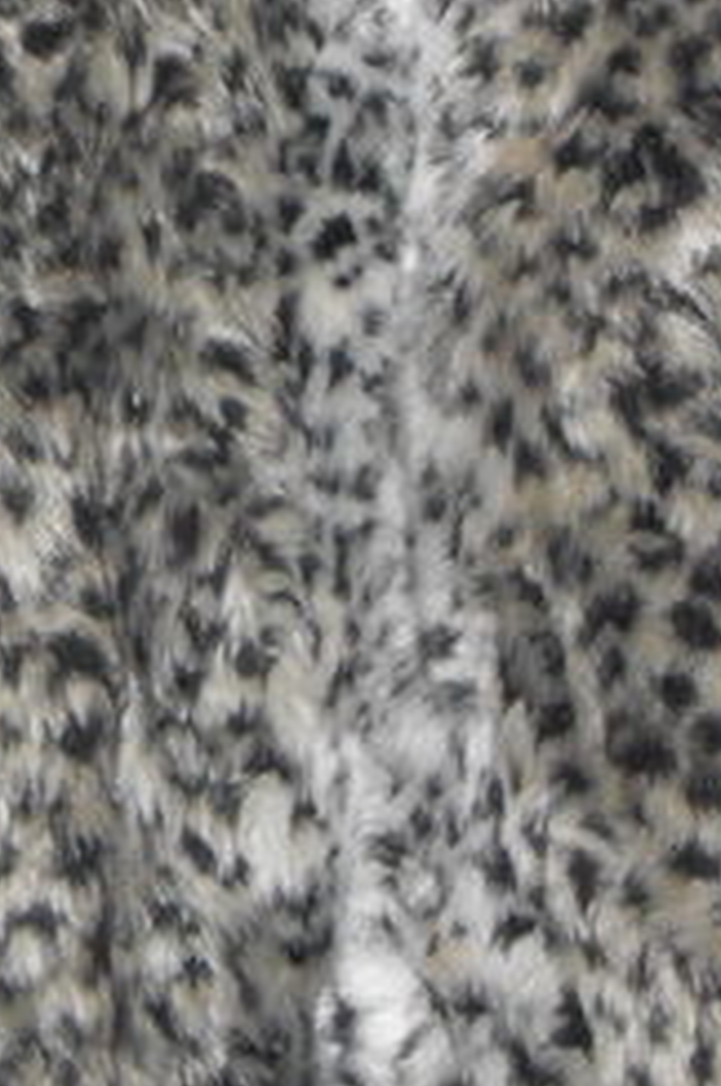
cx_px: -111
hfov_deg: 12.1
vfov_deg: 18.0
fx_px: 3344
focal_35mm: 111
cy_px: 13
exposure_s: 1/25
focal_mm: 4.6
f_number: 3.5
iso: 200
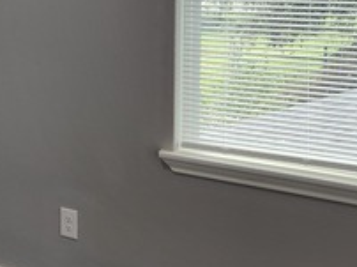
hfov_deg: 23.5
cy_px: 19
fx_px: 752
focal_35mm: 73
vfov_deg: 19.7
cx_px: -111
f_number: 1.8
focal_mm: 5.4
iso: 100
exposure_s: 1/120
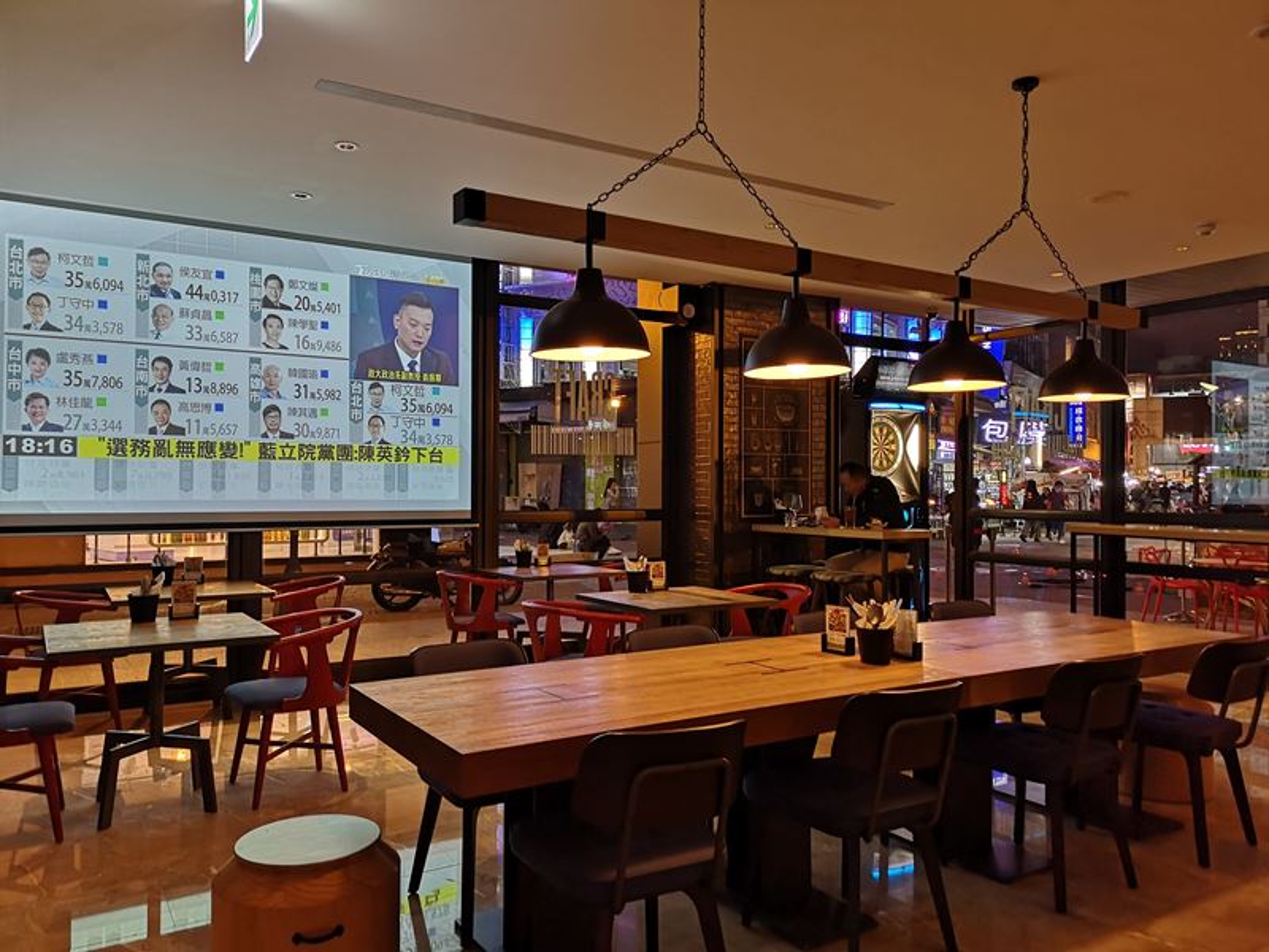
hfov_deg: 65.3
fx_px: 990
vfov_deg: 51.4
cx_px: 634
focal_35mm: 27
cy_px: 476
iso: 200
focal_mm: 3.95
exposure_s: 1/60
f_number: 1.8
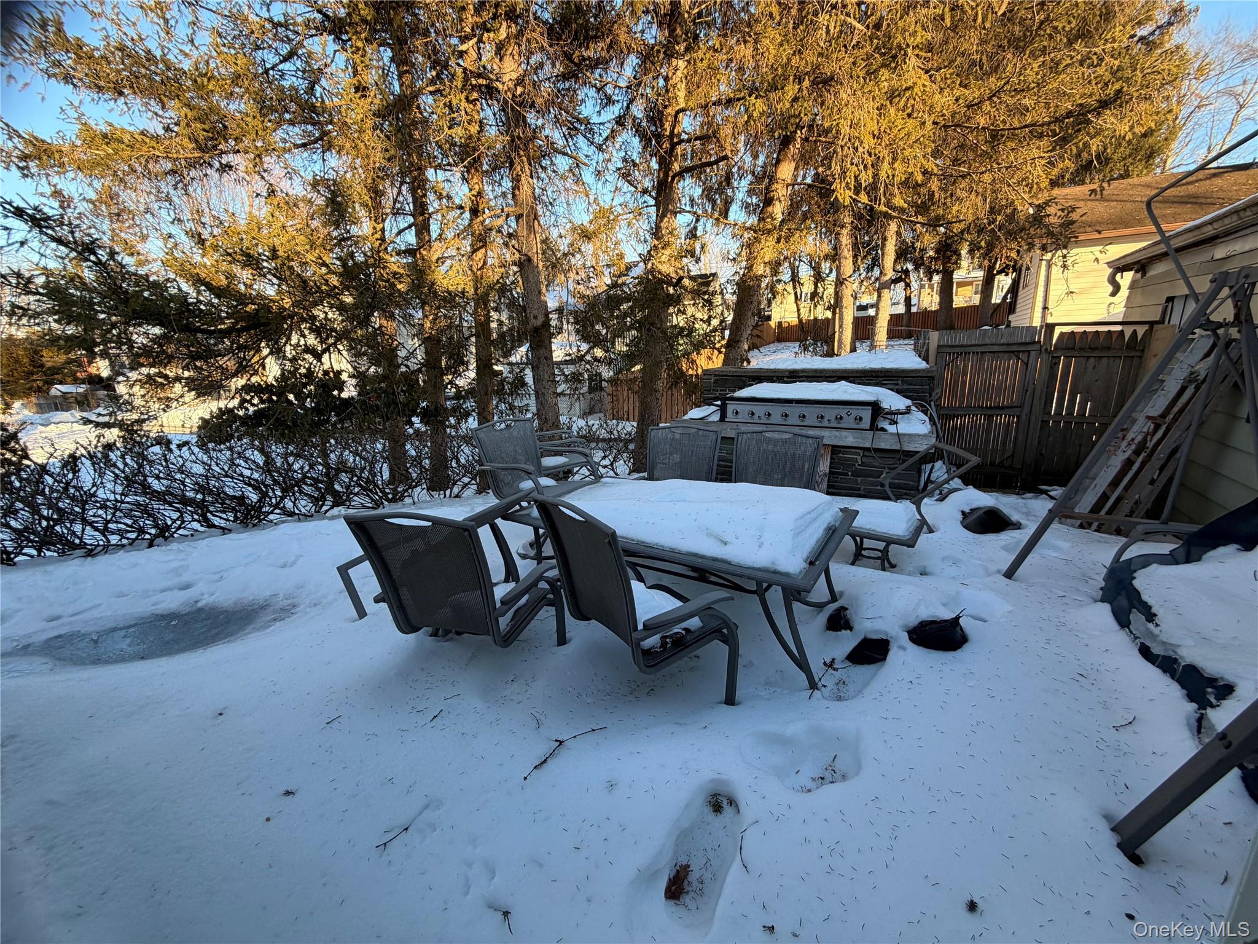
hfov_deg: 102.1
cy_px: 472
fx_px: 509
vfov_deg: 85.7
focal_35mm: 14
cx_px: 629
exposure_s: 1/171
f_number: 2.2
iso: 40
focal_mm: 2.22
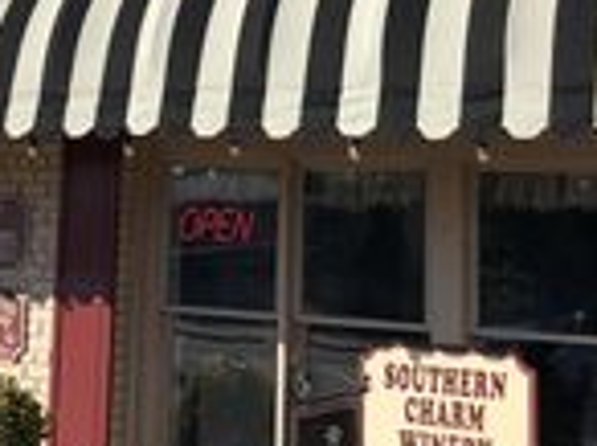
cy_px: -133
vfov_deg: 14.7
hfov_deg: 20.4
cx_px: 188
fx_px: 1653
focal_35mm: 96
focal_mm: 3.99
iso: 20
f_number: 1.8
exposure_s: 1/2404
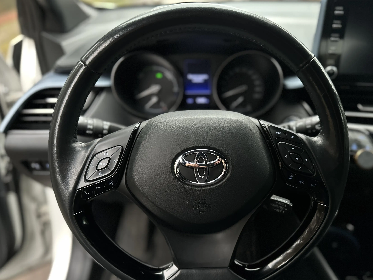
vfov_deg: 49.6
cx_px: 210
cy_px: 162
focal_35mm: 28
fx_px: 302
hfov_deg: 63.2
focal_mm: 6.86
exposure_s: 1/60
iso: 400
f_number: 1.78
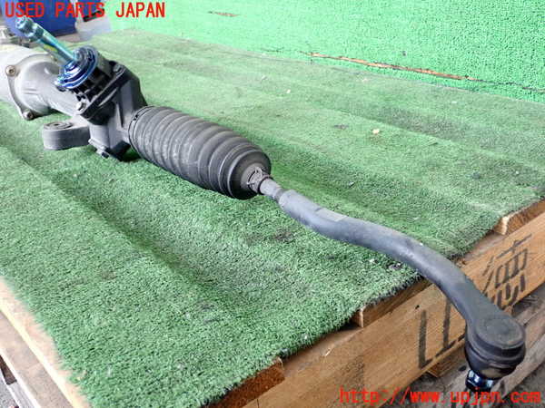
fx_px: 598
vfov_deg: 37.7
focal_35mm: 38
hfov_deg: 49.0
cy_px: 204
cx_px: 272
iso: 640
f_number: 2.7
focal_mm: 6.83
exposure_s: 1/125
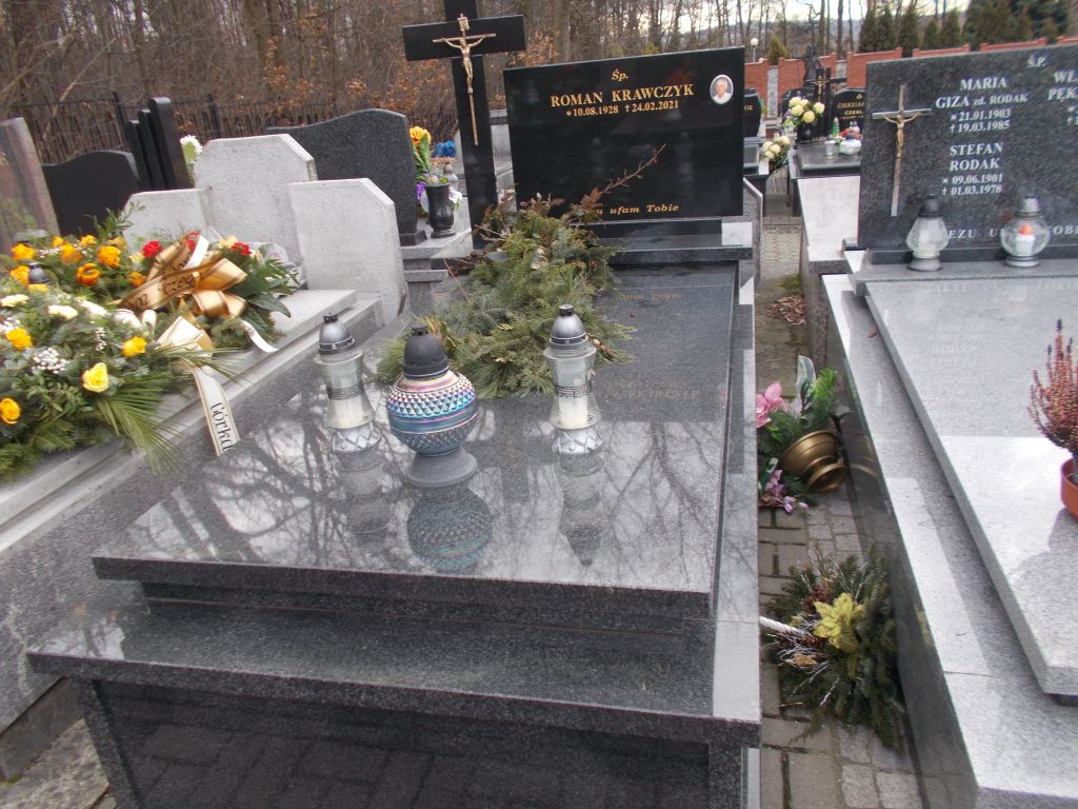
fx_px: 810
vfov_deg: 53.1
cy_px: 404
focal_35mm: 26
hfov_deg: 67.3
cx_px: 539
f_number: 3.2
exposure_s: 1/100
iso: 80
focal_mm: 4.6
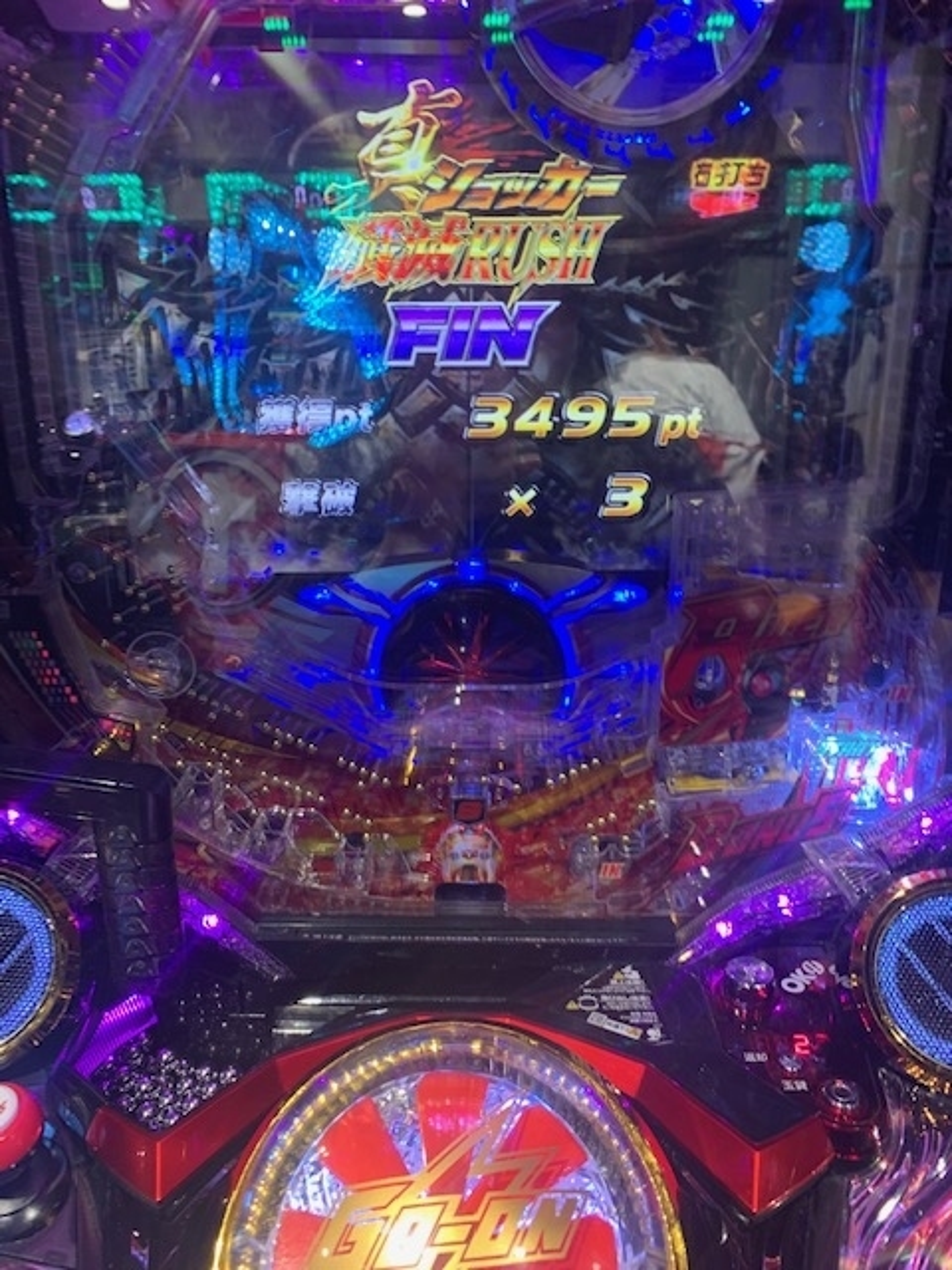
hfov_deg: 53.1
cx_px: 476
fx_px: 953
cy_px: 635
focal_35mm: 26
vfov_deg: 67.3
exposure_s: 1/48
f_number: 1.8
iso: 100
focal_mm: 4.25
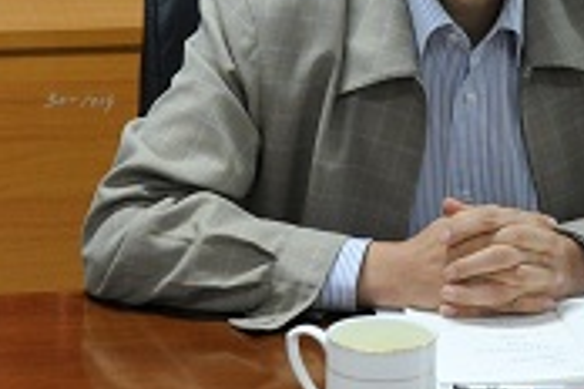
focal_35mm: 192
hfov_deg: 10.7
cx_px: 517
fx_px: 3114
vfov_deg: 7.1
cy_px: 50
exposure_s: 1/60
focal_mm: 70
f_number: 5.6
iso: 3200
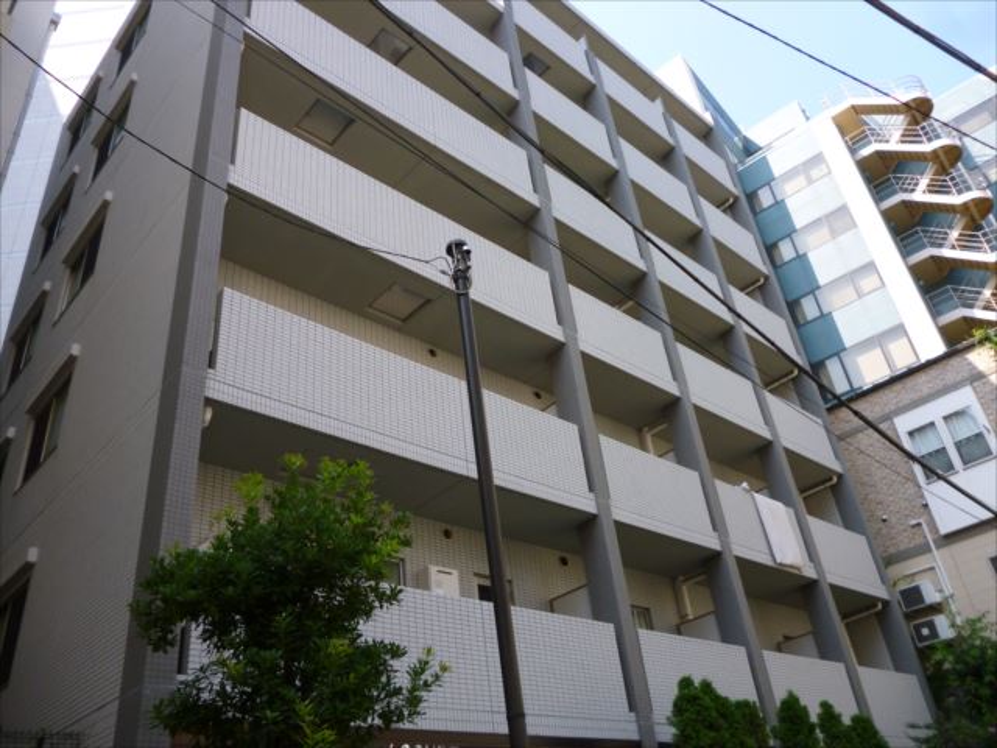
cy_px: 374
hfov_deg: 63.4
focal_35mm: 28
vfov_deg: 49.7
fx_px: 806
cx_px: 498
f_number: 3.1
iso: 100
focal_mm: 5
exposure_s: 1/250
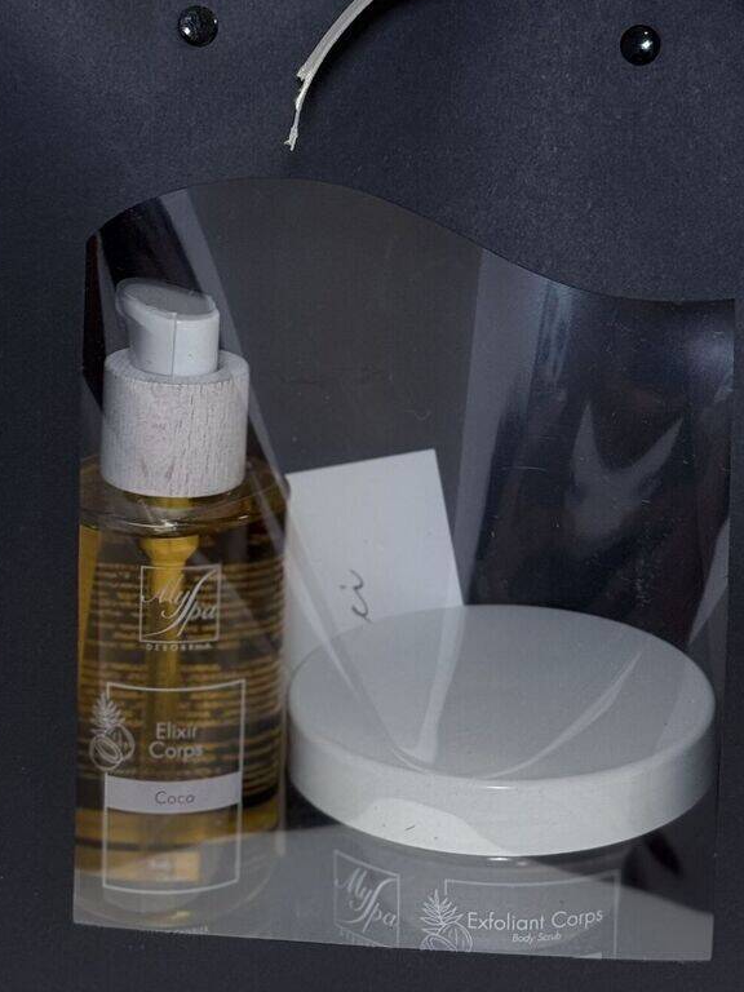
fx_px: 2866
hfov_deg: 14.8
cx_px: 404
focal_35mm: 100
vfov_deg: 19.5
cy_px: 289
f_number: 1.78
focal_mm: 6.76
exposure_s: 1/100
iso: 64
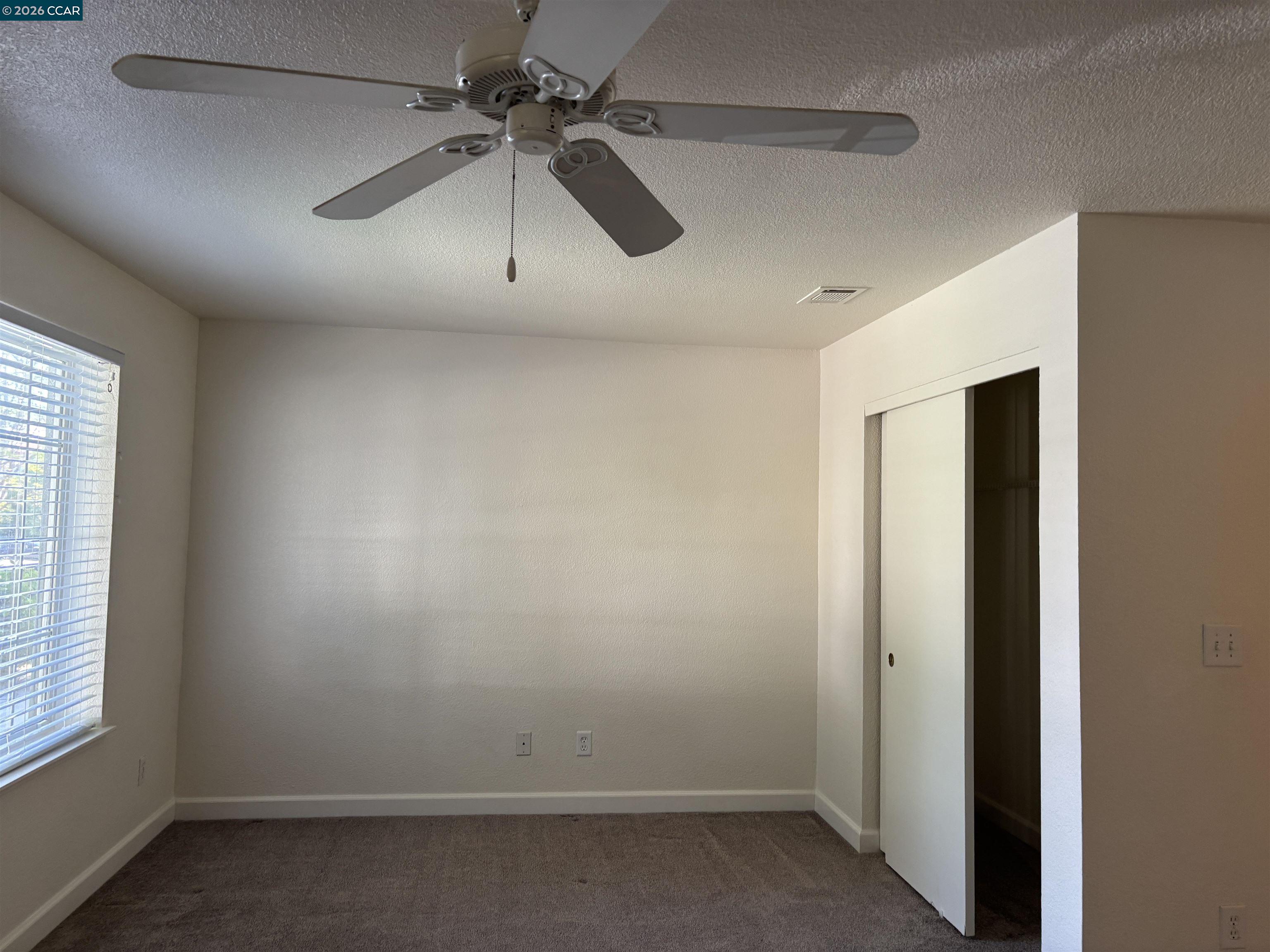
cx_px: 635
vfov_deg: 53.1
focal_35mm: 26
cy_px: 476
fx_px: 954
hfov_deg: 67.3
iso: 125
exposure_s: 1/60
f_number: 1.6
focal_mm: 5.96
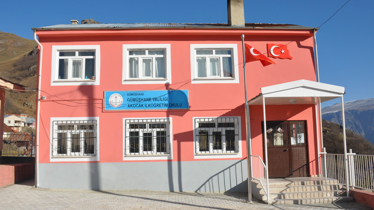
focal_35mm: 32
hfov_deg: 61.0
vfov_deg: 36.7
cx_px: 184
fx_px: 317
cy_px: 105
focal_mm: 20
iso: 320
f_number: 11
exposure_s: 1/500
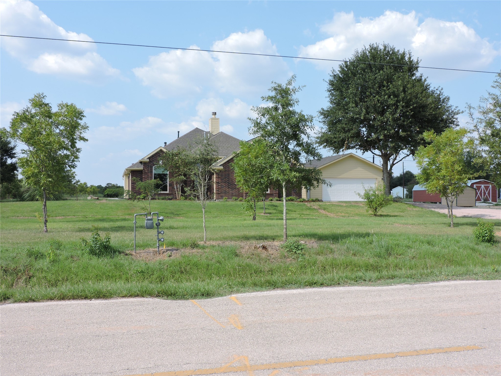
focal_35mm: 35
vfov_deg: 40.7
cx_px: 250
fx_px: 507
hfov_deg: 52.6
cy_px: 188
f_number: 3.3
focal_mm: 6.2
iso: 100
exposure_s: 1/1000
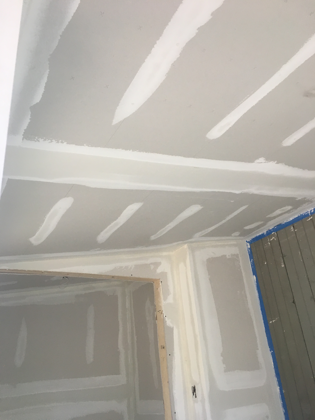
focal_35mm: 29
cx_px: 158
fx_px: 352
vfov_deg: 61.7
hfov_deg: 48.2
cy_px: 210
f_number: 2.2
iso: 40
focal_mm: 4.15
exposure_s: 1/30
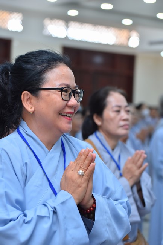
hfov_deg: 16.1
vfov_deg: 23.9
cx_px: 82
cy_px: 122
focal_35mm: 85
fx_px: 578
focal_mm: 85
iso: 1600
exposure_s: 1/200
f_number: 4.5
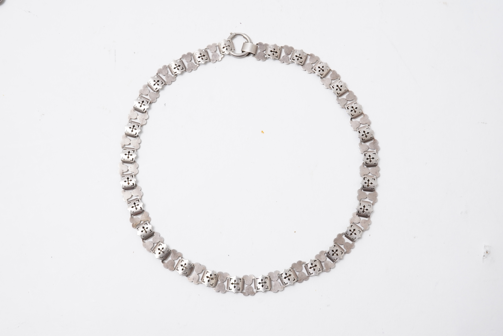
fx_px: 629
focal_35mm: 45
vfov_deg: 29.9
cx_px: 252
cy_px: 168
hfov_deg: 43.6
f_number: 18
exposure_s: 1/125
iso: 500
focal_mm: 30
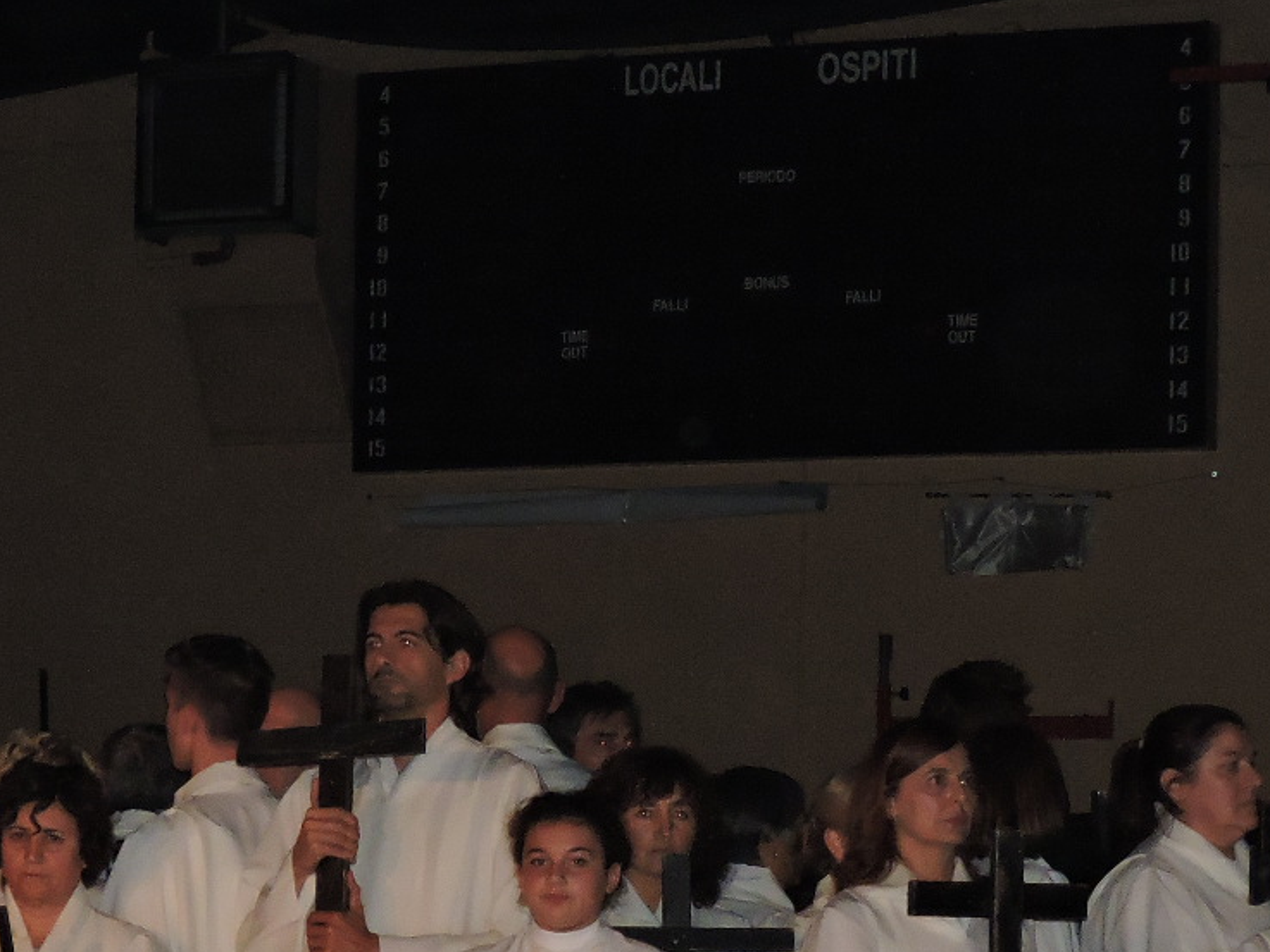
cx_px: 551
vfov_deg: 9.7
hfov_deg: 13.0
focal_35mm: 152
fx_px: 5578
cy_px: 1016
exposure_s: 1/40
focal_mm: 12.5
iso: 800
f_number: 3.9
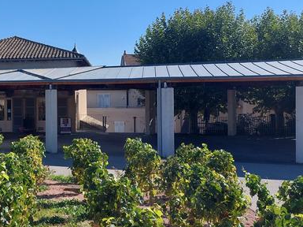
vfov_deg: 27.9
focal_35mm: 52
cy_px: 91
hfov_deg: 35.1
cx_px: 39
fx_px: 455
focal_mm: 5.23
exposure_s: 1/971
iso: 25
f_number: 1.8
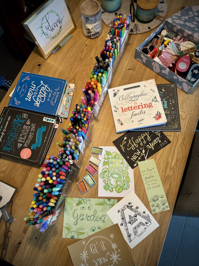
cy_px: 133
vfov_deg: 71.6
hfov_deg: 56.8
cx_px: 100
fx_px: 184
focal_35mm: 24
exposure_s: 1/50
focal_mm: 6.76
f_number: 1.78
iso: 200
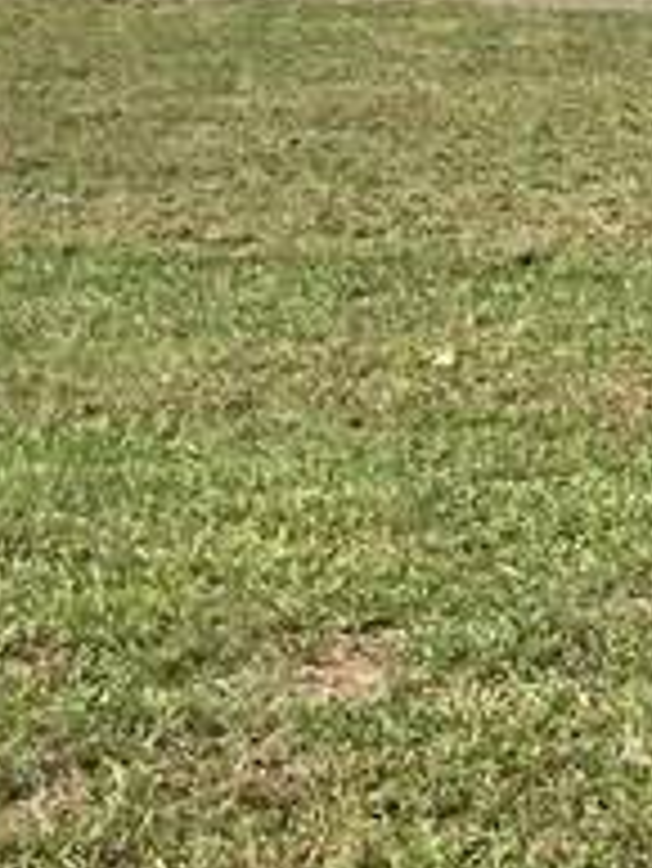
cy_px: 121
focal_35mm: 139
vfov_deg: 14.1
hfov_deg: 10.2
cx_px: 1129
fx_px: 3487
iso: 20
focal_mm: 3.99
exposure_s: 1/1656
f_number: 1.8
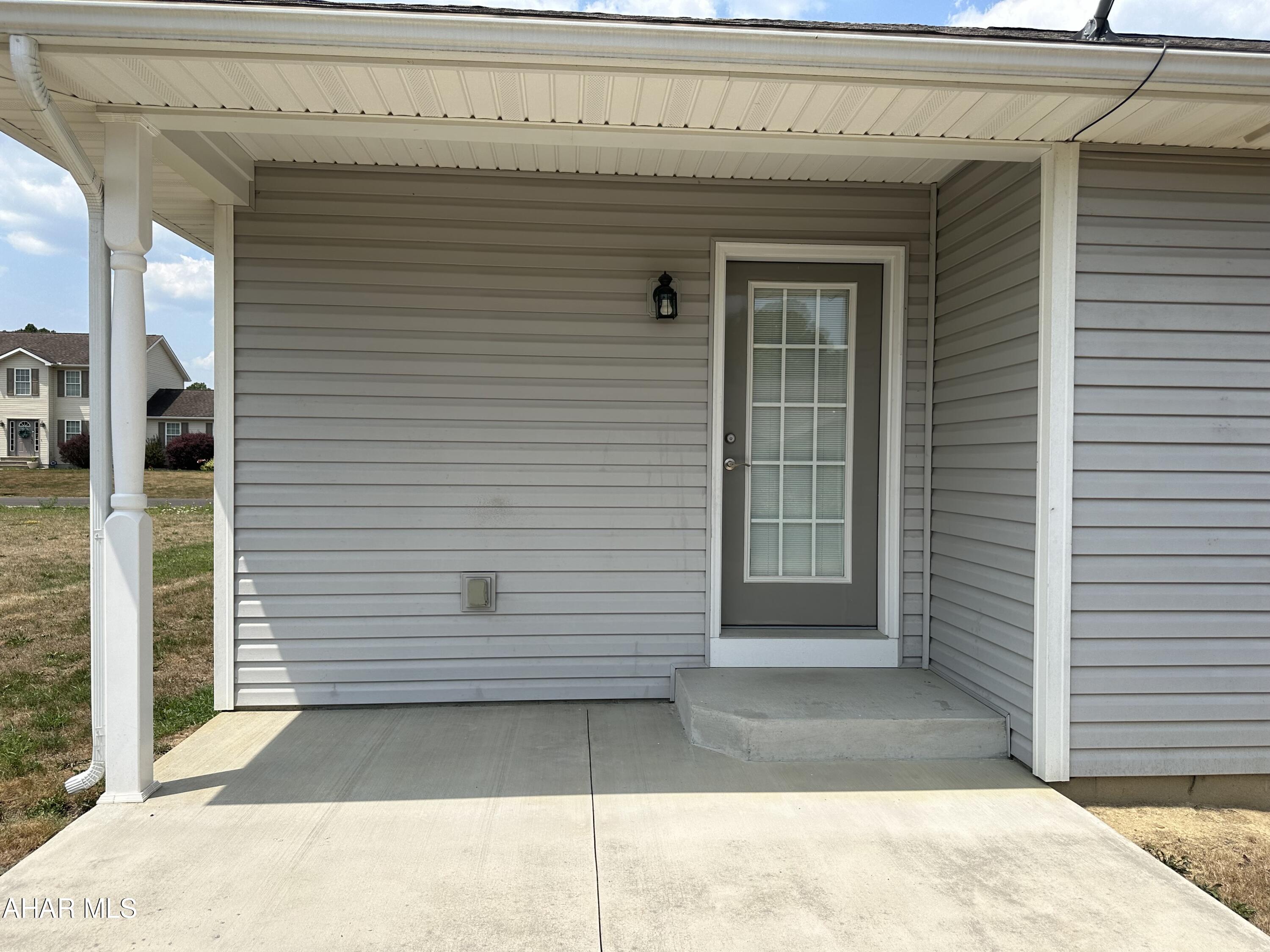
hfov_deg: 71.6
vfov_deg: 56.8
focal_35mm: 24
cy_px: 476
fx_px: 881
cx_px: 635
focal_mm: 6.86
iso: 80
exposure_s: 1/4545
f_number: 1.78
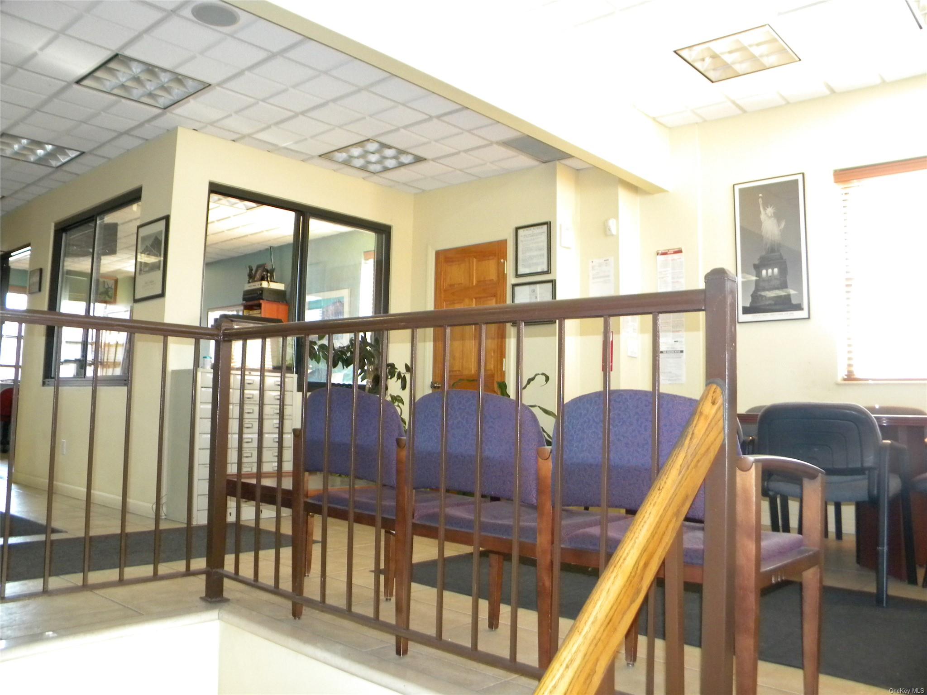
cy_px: 348
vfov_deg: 49.7
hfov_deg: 63.4
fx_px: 750
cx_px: 464
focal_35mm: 28
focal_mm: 5
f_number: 3.5
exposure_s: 1/30.2
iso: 400
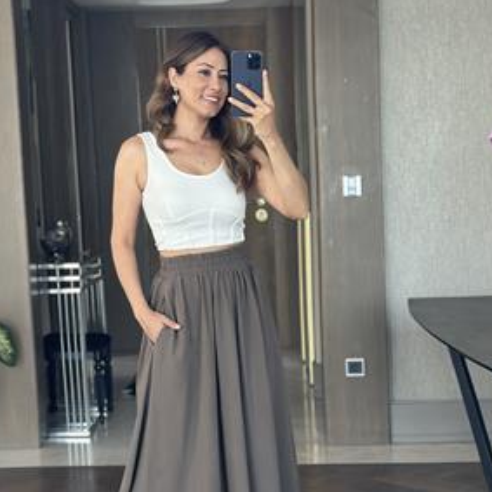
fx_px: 1222
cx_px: 202
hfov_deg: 22.7
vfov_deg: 22.7
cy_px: 322
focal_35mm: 76
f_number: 1.78
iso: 125
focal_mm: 6.86
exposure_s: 1/82
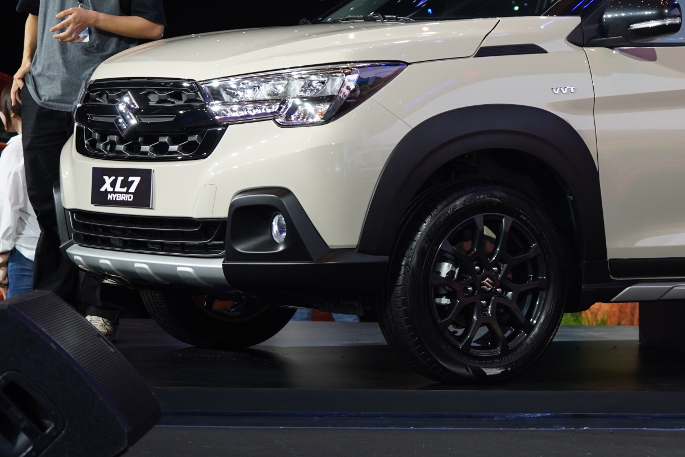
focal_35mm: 138
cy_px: 74
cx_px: 603
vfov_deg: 9.9
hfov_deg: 14.7
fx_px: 2626
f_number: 4
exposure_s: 1/125
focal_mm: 70
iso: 800
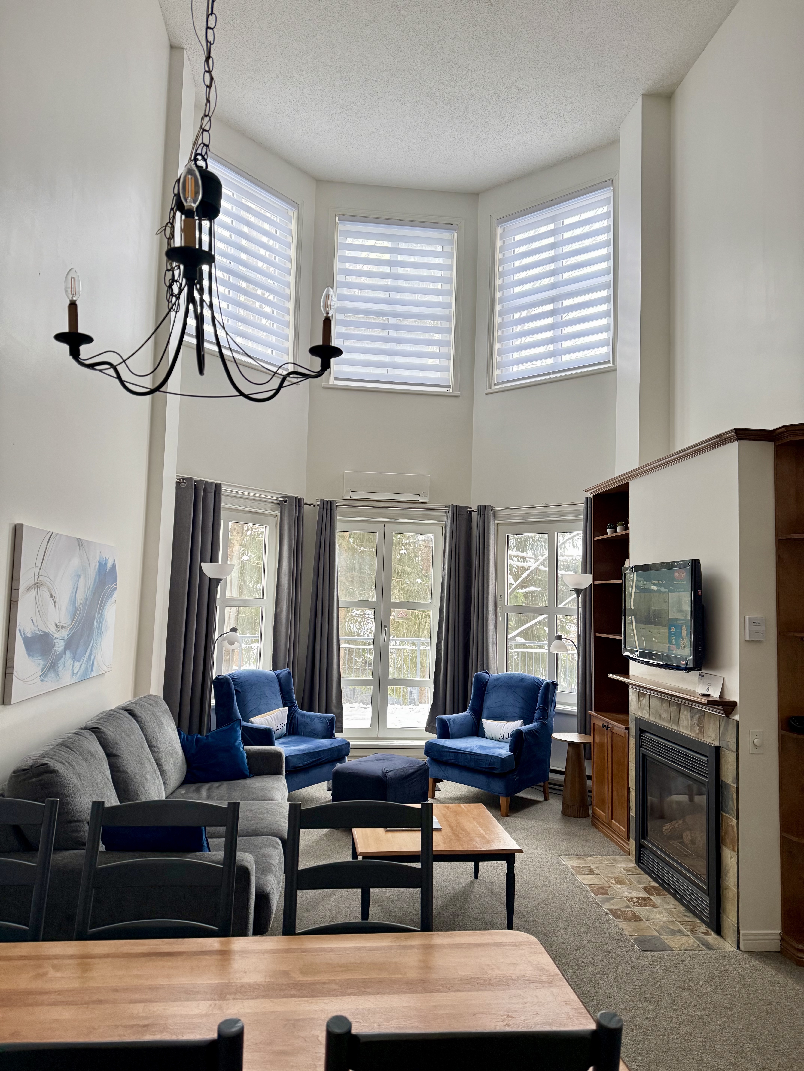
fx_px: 743
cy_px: 536
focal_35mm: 24
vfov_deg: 71.6
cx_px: 402
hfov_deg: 56.8
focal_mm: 6.76
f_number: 1.78
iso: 400
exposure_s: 1/120
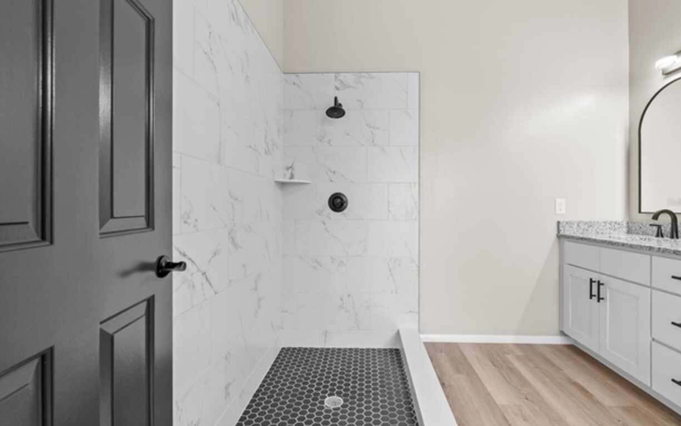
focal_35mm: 17
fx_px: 316
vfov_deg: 68.0
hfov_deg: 94.3
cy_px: 202
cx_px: 351
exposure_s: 1/3
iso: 400
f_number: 7.1
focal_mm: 16
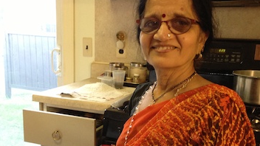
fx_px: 352
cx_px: 123
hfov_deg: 40.6
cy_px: 101
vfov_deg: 23.4
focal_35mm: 51
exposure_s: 1/20
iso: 200
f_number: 2.4
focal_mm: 4.13
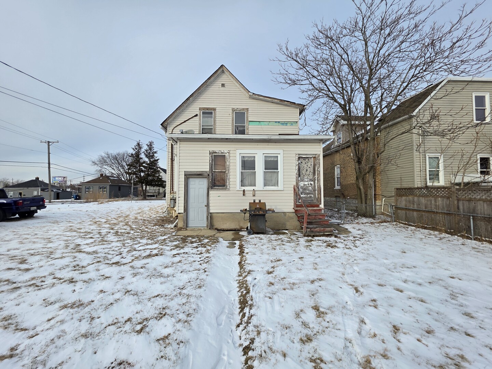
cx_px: 246
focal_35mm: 13
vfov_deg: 89.9
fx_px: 185
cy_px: 184
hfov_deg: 106.2
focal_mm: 2.2
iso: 40
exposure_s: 1/1472
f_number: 1.9
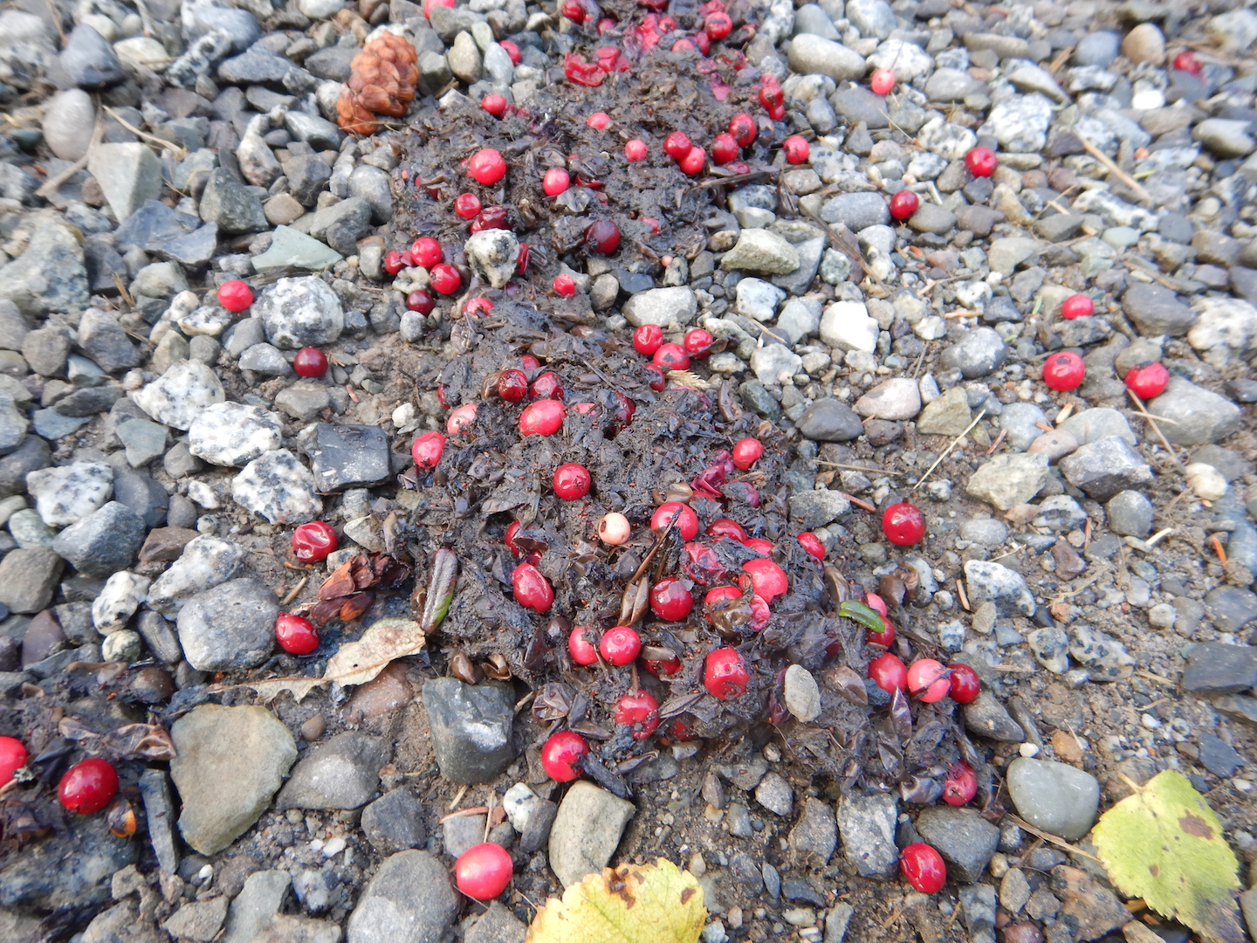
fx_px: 872
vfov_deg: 56.8
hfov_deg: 71.6
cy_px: 472
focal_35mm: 24
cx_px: 628
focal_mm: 4.3
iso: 125
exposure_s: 1/30
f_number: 2.8
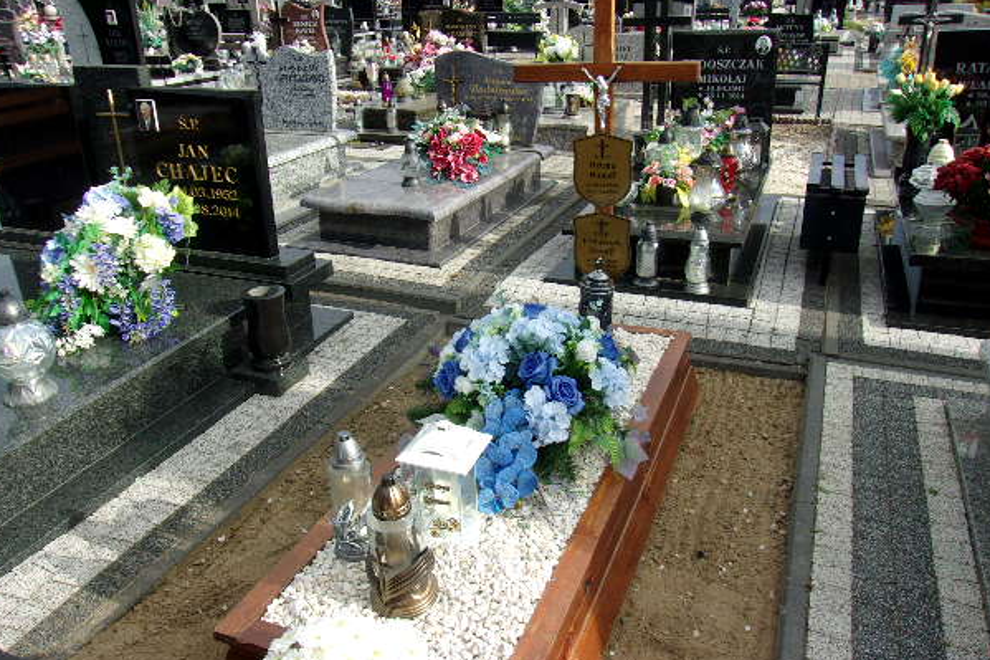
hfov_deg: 61.9
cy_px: 313
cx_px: 479
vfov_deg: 43.6
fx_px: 825
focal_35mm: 30
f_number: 10.4
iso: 80
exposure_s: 1/70
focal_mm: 4.9
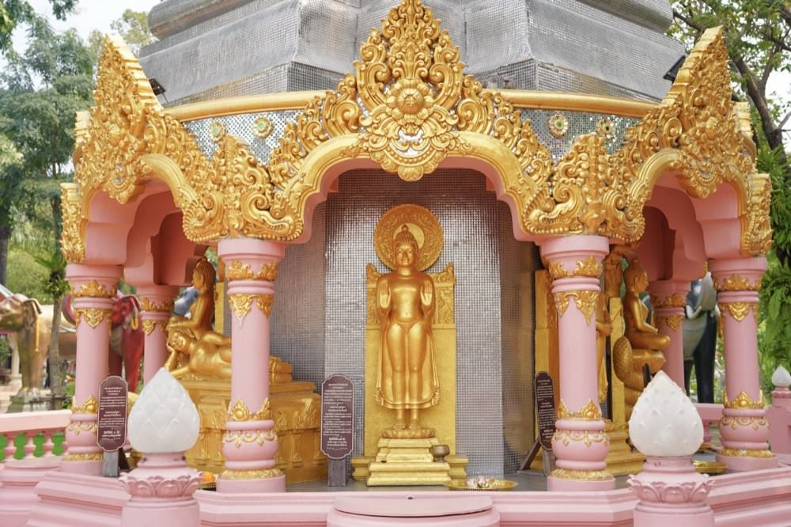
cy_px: 264
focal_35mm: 46
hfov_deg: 42.7
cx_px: 396
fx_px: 1013
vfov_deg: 29.2
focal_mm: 46.1
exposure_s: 1/200
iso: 100
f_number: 5.6
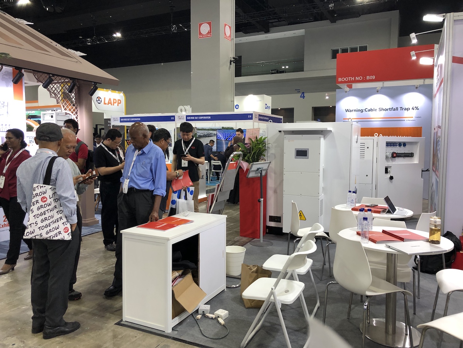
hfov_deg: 63.4
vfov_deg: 49.7
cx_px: 232
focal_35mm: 28
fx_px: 375
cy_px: 174
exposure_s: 1/33
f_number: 1.8
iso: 32
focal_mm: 3.99
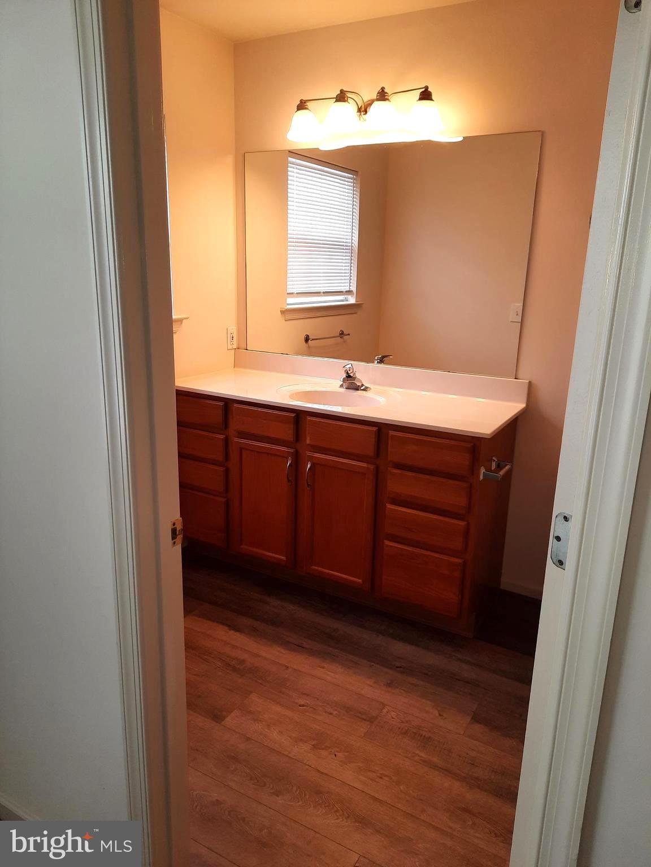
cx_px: 326
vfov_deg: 69.4
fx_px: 627
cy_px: 434
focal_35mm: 25
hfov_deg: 54.9
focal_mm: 4.6
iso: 40
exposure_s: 1/60
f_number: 2
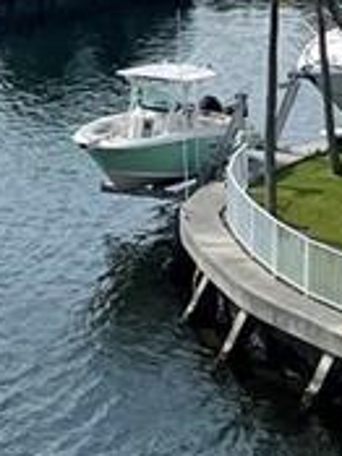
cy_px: -133
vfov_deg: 10.9
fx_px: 2348
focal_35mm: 178
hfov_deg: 7.6
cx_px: -574
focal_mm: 4.2
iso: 32
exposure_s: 1/7299
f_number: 1.6
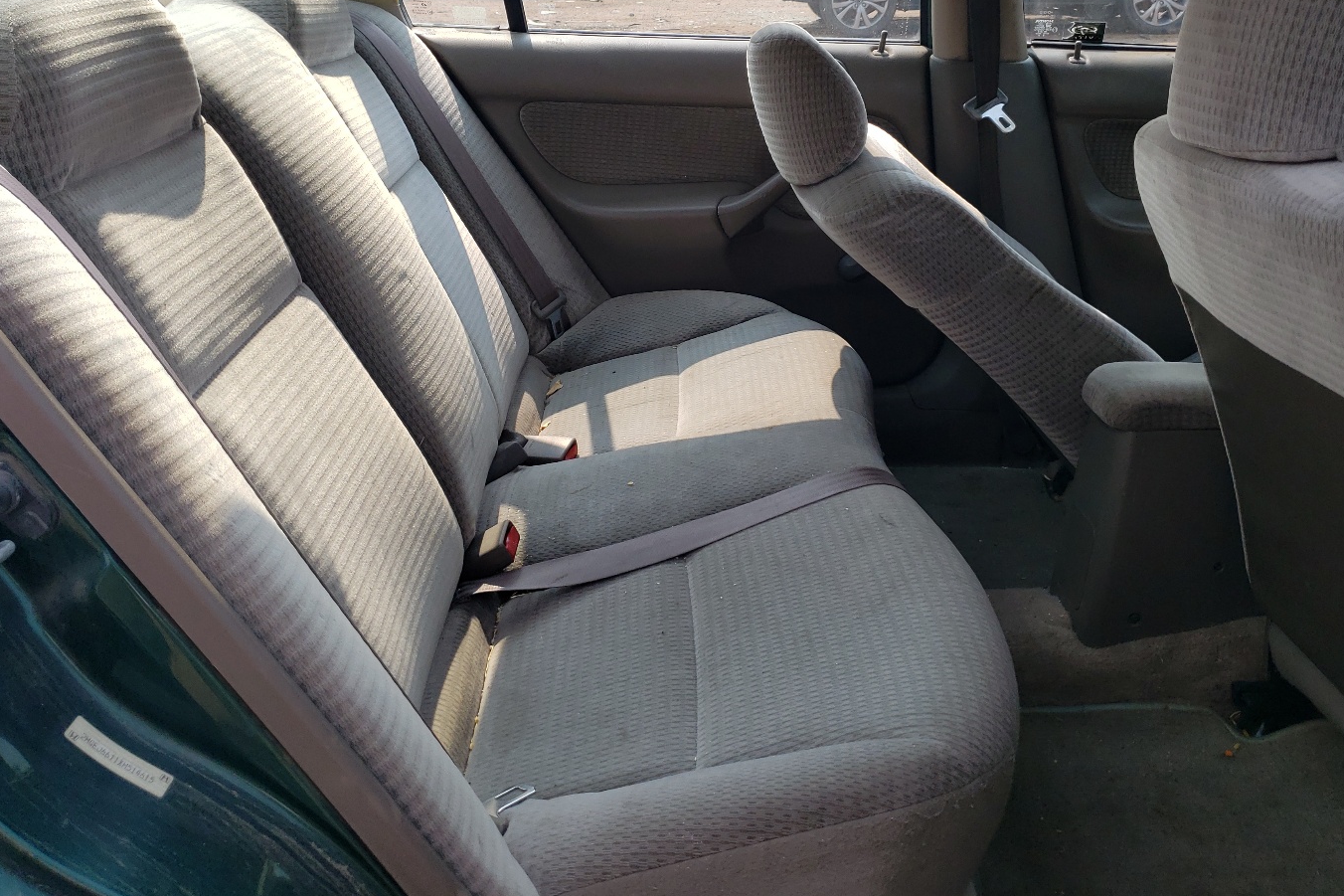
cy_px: 323
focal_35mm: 32
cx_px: 698
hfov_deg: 58.7
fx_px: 1194
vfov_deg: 40.7
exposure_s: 1/1429
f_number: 1.5
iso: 50
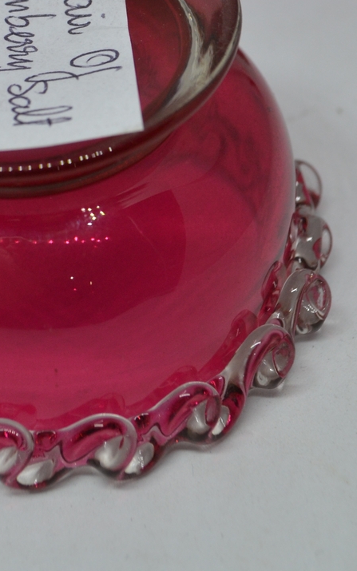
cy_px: 39
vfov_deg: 22.6
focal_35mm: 89
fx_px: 1385
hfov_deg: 14.6
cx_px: 103
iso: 400
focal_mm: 26
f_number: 5.6
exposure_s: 1/60
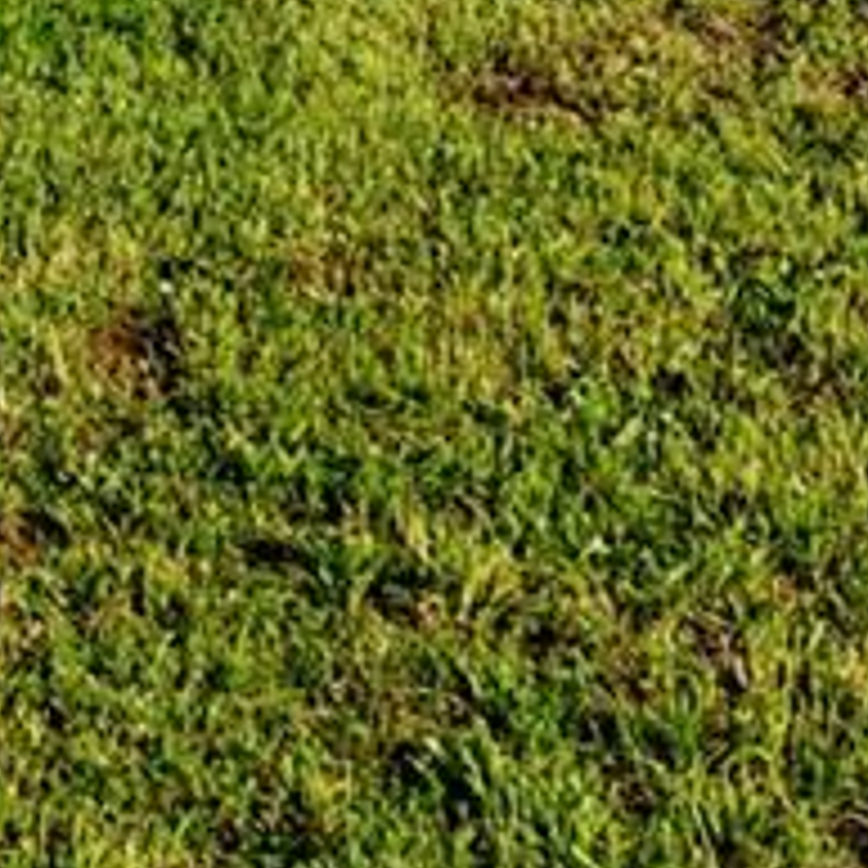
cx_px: -1003
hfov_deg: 7.7
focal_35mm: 216
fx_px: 6128
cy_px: -1855
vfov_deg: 7.1
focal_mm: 24
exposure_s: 1/320
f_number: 10
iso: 160
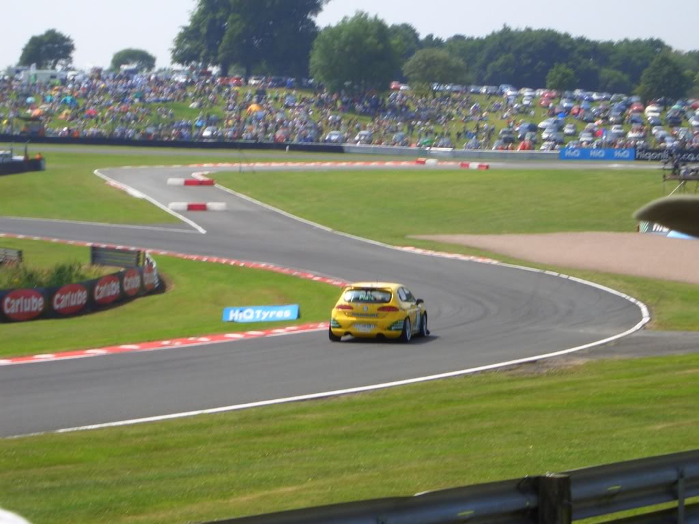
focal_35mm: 102
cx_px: 350
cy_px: 262
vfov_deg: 14.5
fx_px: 2060
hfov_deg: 19.3
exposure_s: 1/200
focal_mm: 13.5
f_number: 6.6
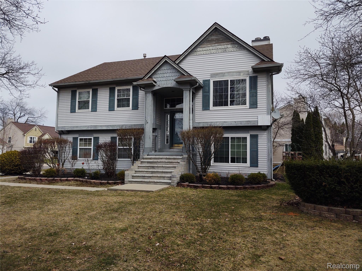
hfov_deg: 65.3
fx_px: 282
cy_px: 136
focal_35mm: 27
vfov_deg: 51.4
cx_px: 181
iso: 100
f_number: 1.7
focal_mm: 4.75
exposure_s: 1/5017
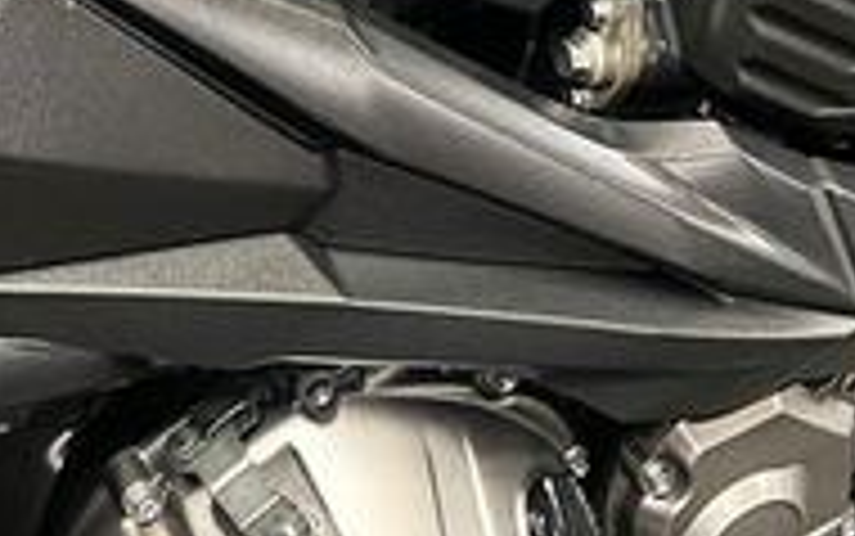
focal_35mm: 93
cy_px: -500
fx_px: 2168
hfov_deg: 22.3
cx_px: 482
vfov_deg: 12.5
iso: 400
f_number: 1.6
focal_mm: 5.1
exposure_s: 1/50
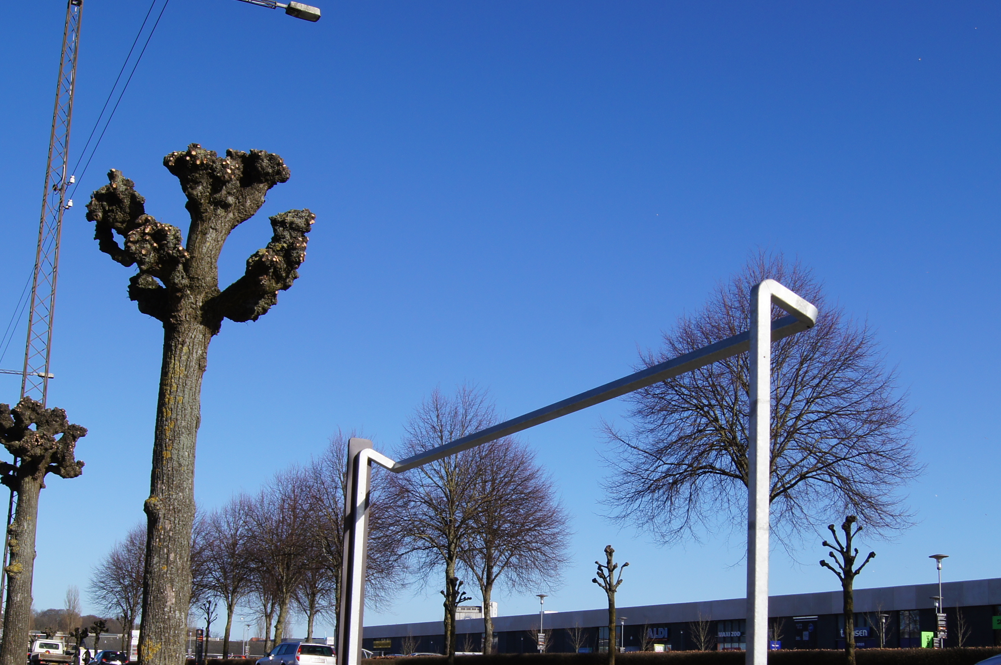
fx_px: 1250
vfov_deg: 29.3
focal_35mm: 45
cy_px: 501
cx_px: 559
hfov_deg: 43.6
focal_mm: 18
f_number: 11
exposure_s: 1/160
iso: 100
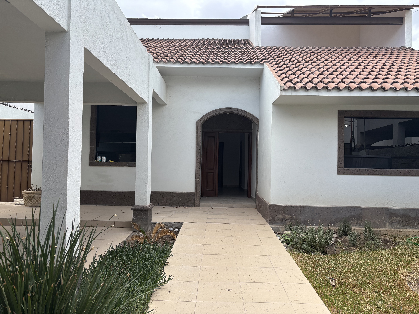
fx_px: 315
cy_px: 157
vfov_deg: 53.1
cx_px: 210
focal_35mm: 26
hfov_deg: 67.3
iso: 50
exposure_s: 1/910
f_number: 1.6
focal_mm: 5.96
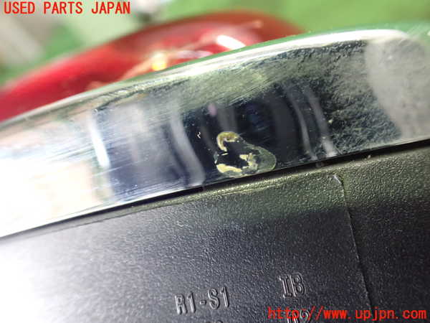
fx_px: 373
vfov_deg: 46.8
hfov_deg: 60.0
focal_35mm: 30
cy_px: 162
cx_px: 215
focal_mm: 5.4
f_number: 2.3
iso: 1250
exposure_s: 1/30
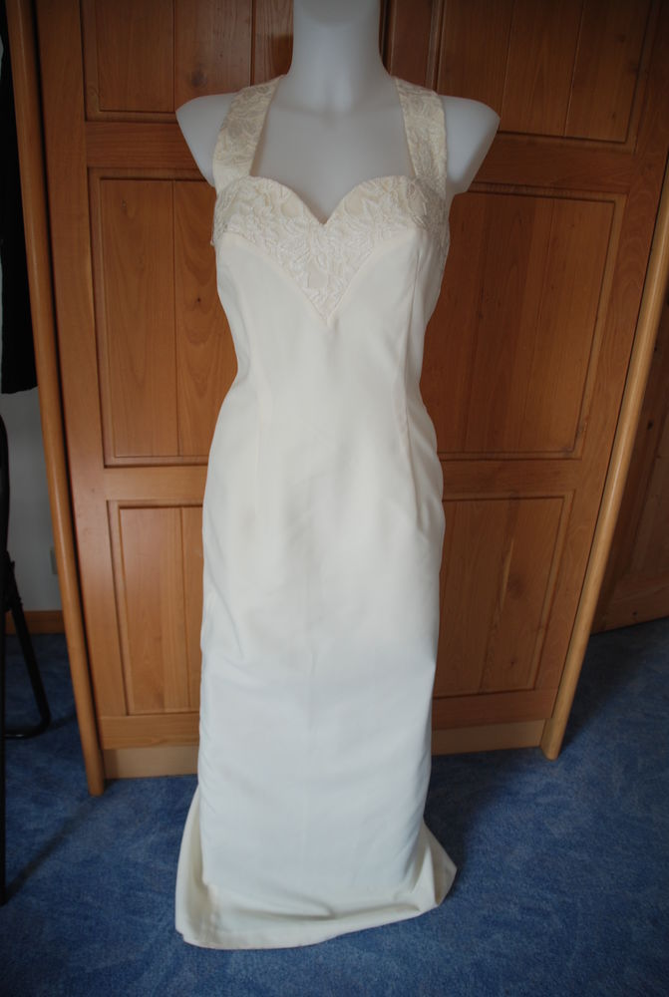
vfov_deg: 67.3
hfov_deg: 48.1
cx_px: 334
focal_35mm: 27
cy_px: 498
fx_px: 749
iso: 200
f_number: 3.5
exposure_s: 1/125
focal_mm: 18
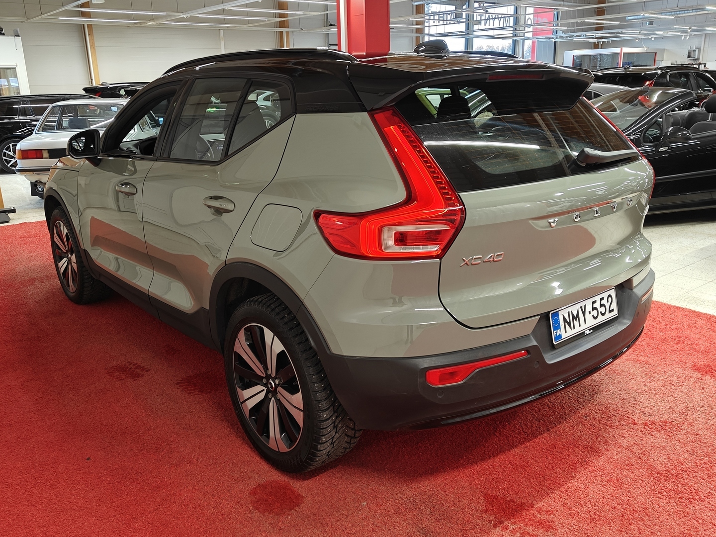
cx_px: 358
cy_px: 268
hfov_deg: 60.0
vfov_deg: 46.8
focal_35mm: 30
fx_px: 621
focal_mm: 5.59
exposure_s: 1/50
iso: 80
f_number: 1.8
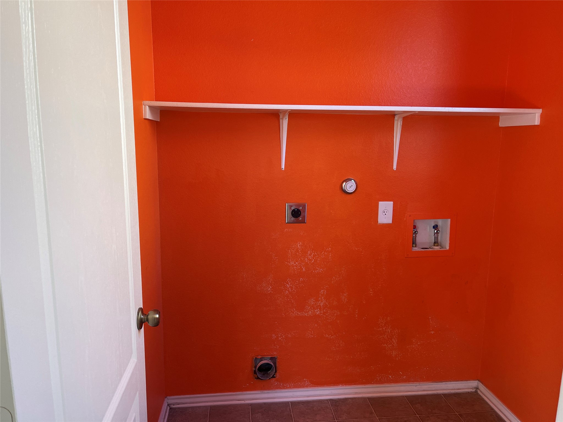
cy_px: 211
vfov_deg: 54.9
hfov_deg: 69.4
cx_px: 282
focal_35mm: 25
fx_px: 407
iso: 125
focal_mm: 5.1
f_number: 1.6
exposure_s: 1/121
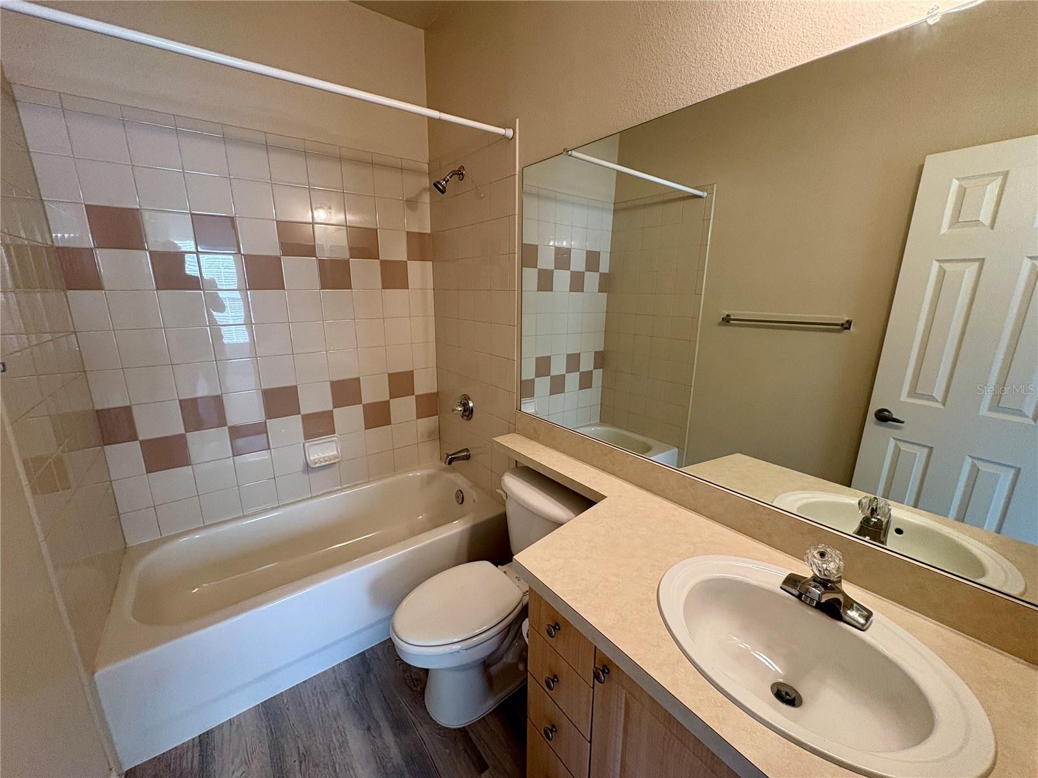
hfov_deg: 102.1
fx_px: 420
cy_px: 389
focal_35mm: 14
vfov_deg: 85.7
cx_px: 519
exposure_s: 1/60
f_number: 2.2
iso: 160
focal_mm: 2.22
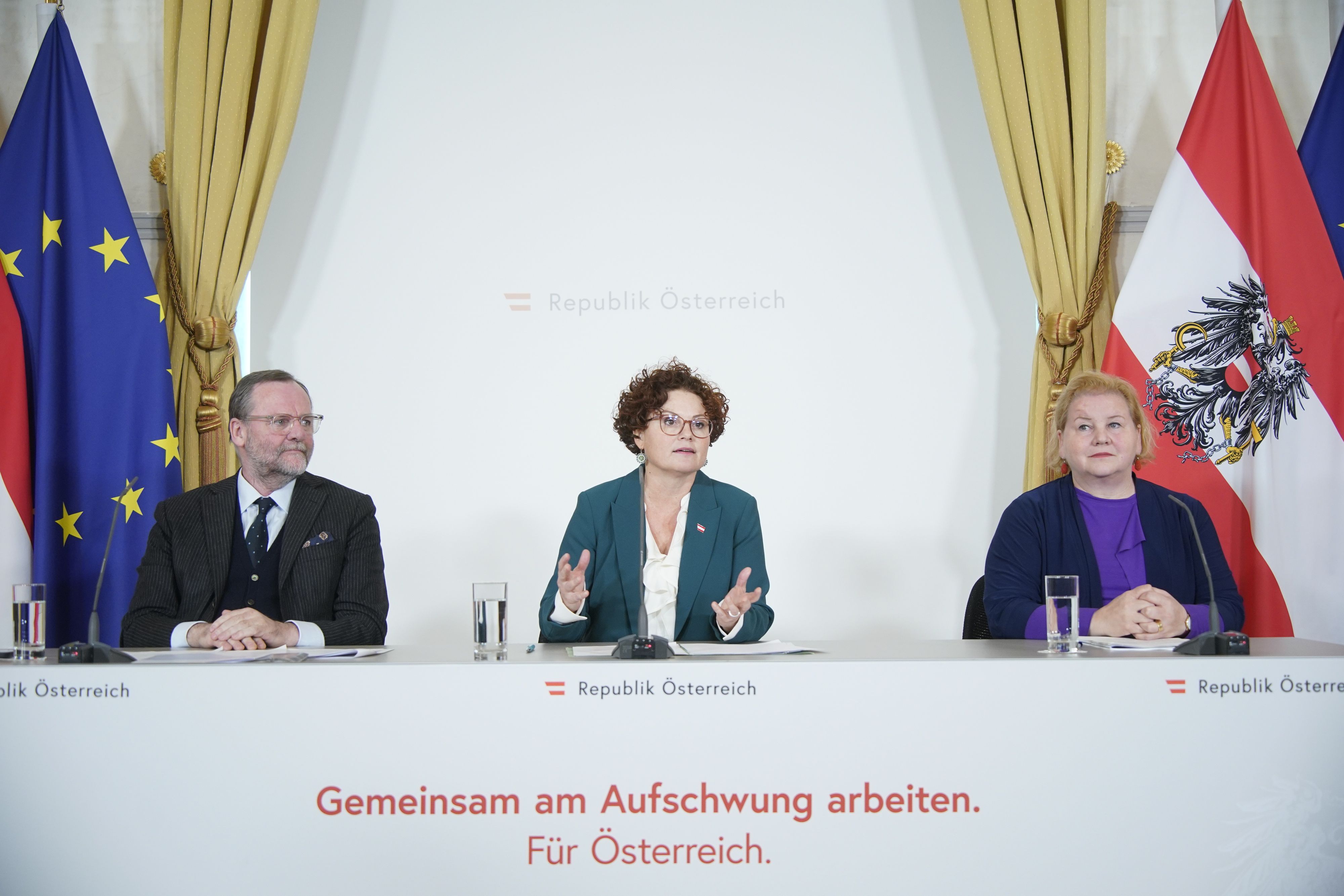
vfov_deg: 27.5
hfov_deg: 40.3
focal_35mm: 49
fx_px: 1829
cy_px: 448
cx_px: 672
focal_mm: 49
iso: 1600
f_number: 3.5
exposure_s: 1/250
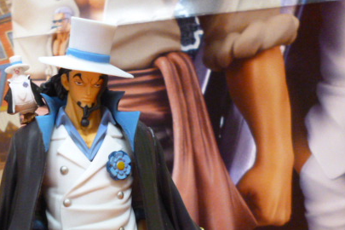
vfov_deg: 28.8
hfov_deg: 41.9
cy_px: 173
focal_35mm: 46
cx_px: 104
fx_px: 441
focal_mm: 5
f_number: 3.1
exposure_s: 1/25
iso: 800
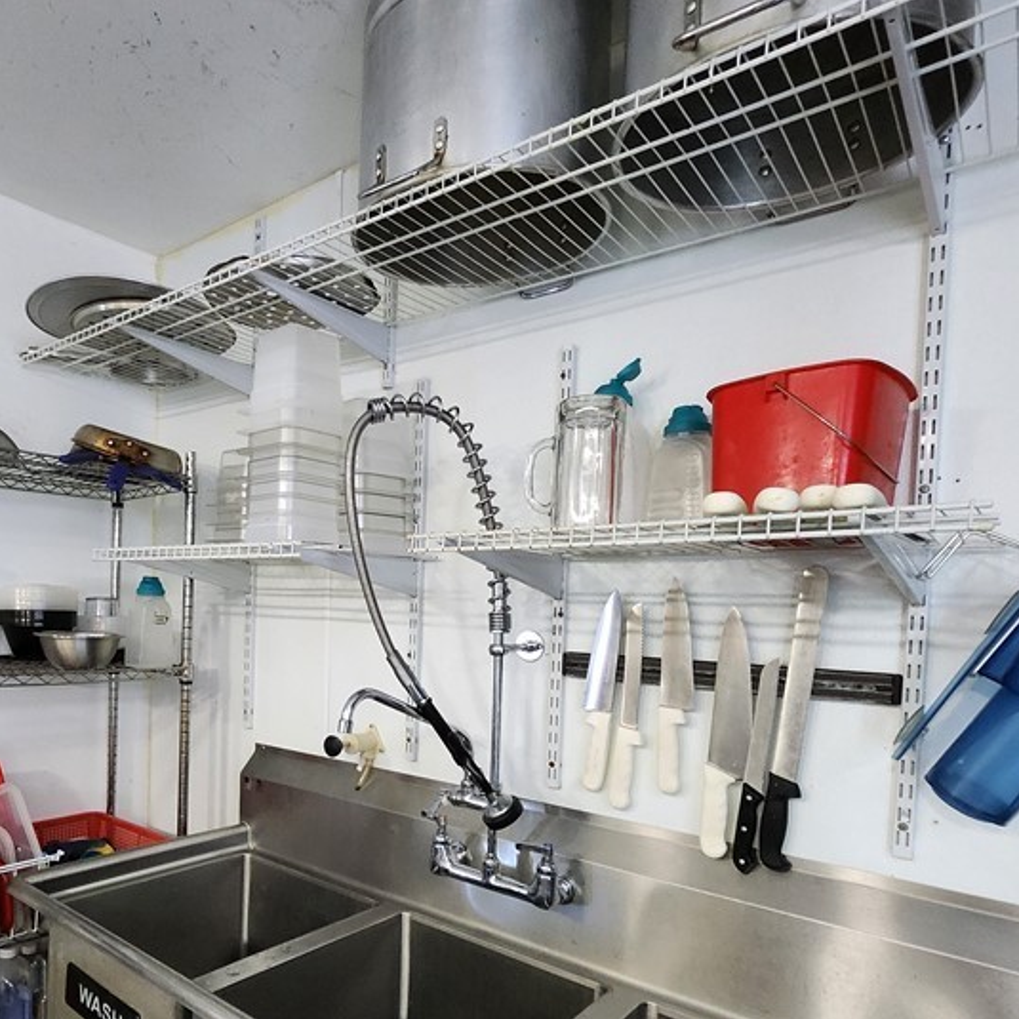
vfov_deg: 68.5
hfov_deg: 66.8
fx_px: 733
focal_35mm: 22
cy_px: 638
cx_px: 303
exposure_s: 1/30
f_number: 2.2
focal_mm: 1.74
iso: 640
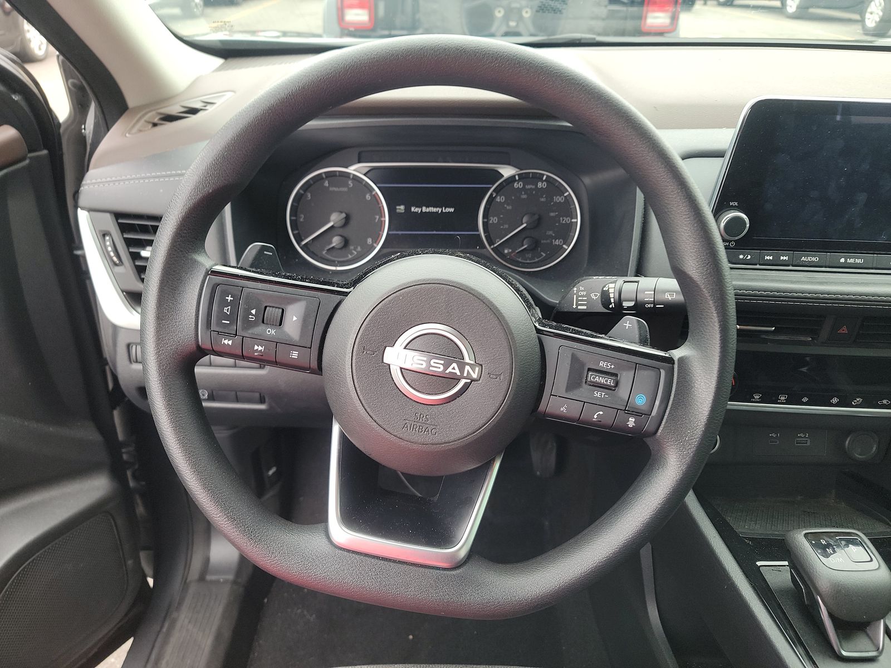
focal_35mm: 24
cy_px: 334
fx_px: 618
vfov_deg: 56.8
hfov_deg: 71.6
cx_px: 446
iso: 105
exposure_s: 1/59
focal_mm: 6.7
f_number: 1.8
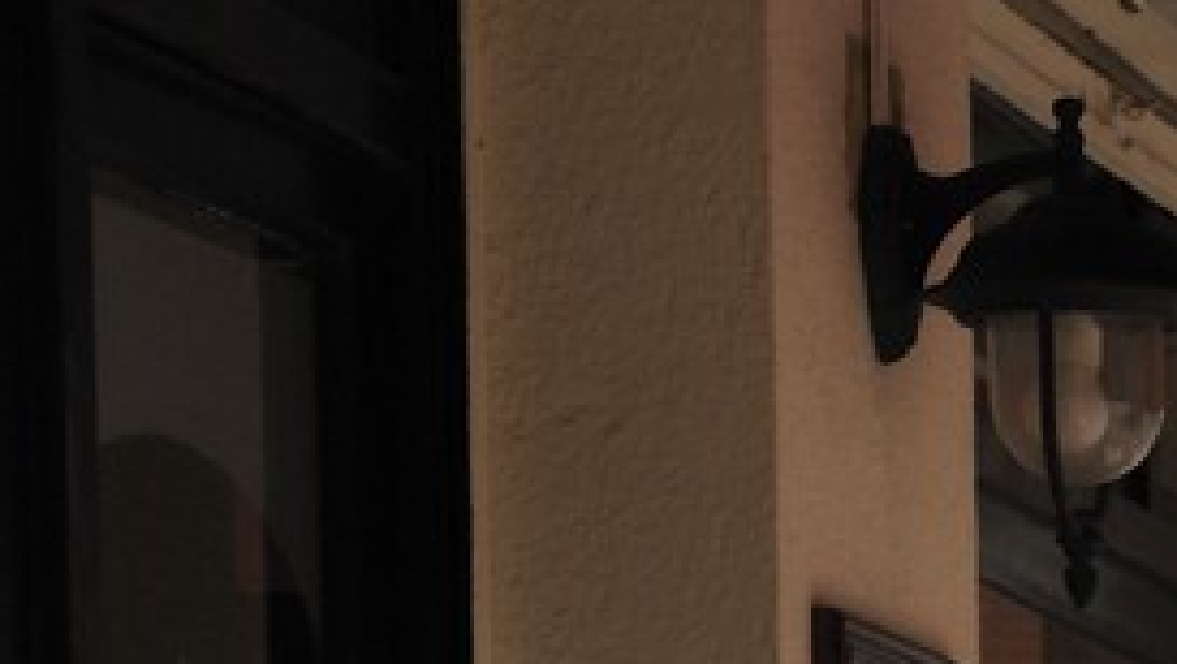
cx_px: 2983
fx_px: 9182
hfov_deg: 6.9
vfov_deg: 4.0
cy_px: 2005
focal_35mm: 294
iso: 200
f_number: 10
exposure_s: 1/250
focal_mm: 48
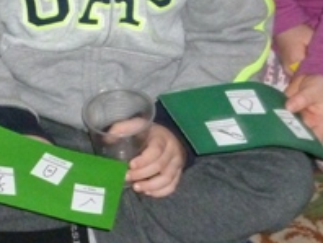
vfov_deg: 7.2
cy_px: 31
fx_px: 1925
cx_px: -37
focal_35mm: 206
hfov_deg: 9.5
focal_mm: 10.2
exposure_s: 1/60
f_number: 4
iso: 500
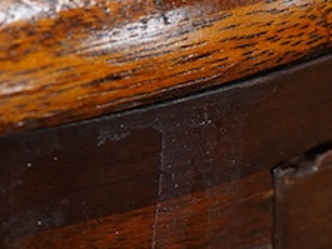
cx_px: 153
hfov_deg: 11.4
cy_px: 344
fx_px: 1669
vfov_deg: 8.4
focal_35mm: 174
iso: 1250
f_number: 3.5
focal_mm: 30
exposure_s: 1/125
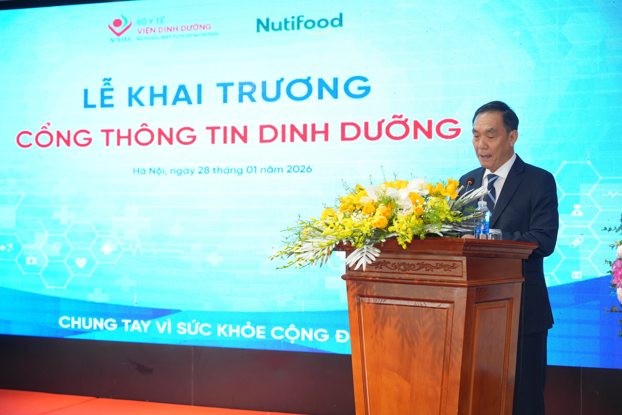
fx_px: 1054
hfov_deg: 32.9
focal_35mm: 61
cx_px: 311
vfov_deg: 22.3
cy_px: 208
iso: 1000
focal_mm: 61
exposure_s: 1/160
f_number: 3.5
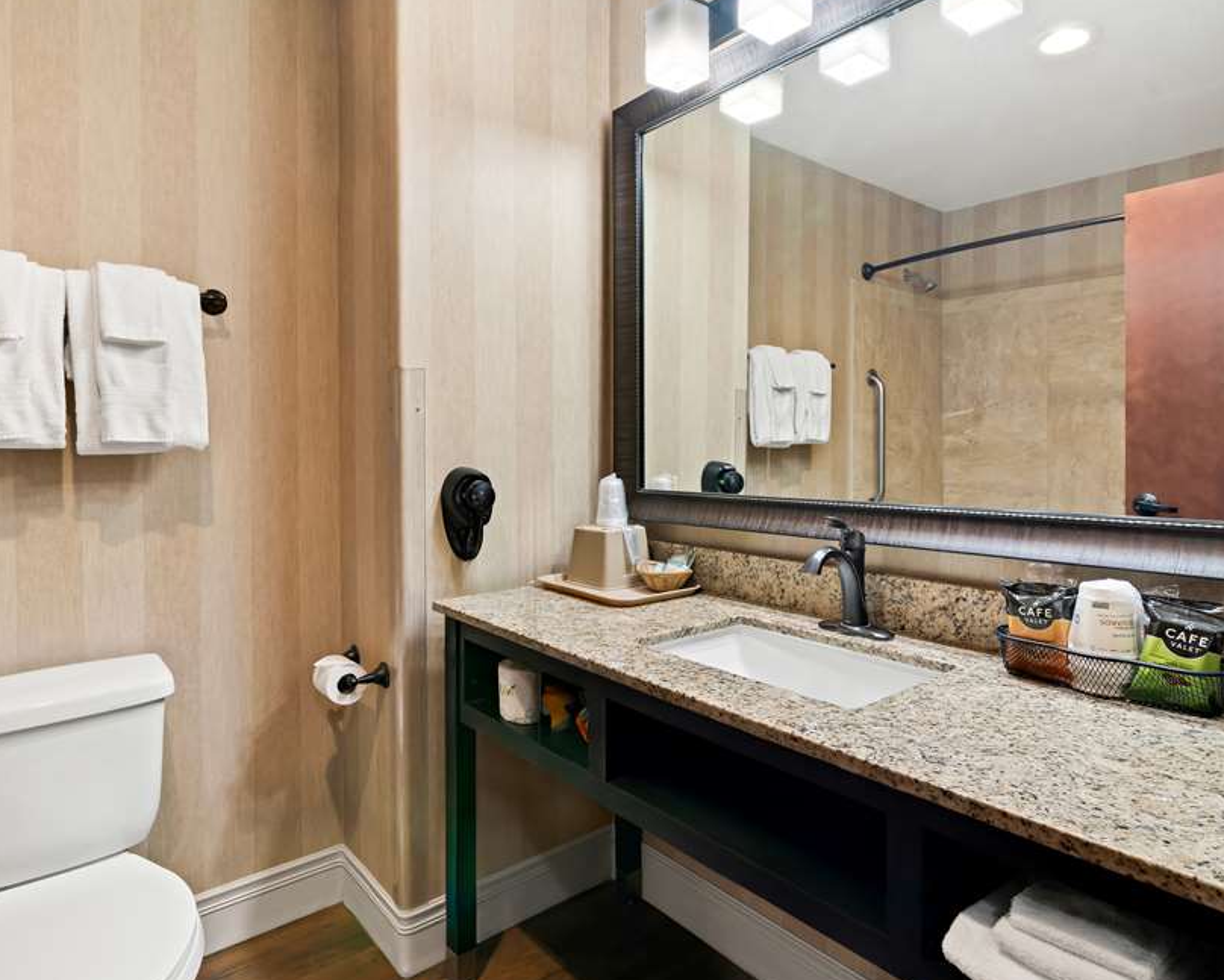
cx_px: 598
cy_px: 476
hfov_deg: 83.3
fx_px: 689
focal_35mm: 19
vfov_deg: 70.9
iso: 160
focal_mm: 16
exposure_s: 1.6
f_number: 10
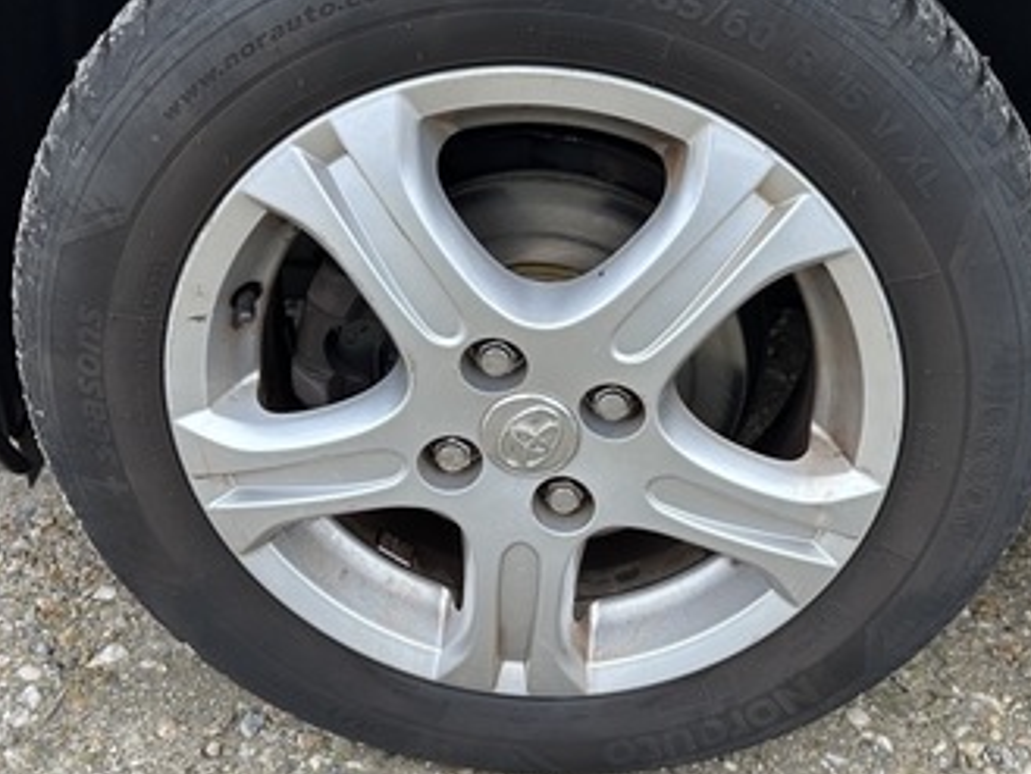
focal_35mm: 35
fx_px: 1043
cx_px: 564
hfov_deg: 52.5
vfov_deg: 40.7
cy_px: 357
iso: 250
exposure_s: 1/96
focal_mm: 6.86
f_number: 1.78
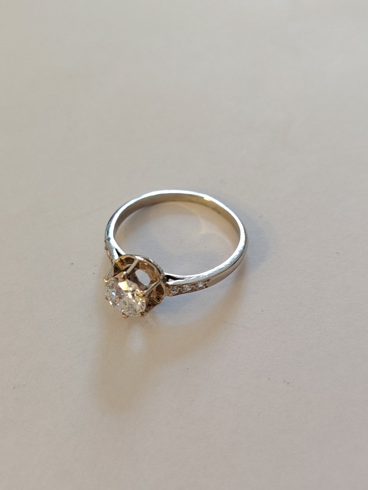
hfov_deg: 34.3
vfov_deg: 44.8
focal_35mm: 42
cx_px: 184
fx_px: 595
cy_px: 245
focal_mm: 5.25
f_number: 1.75
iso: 672
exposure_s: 1/33.3
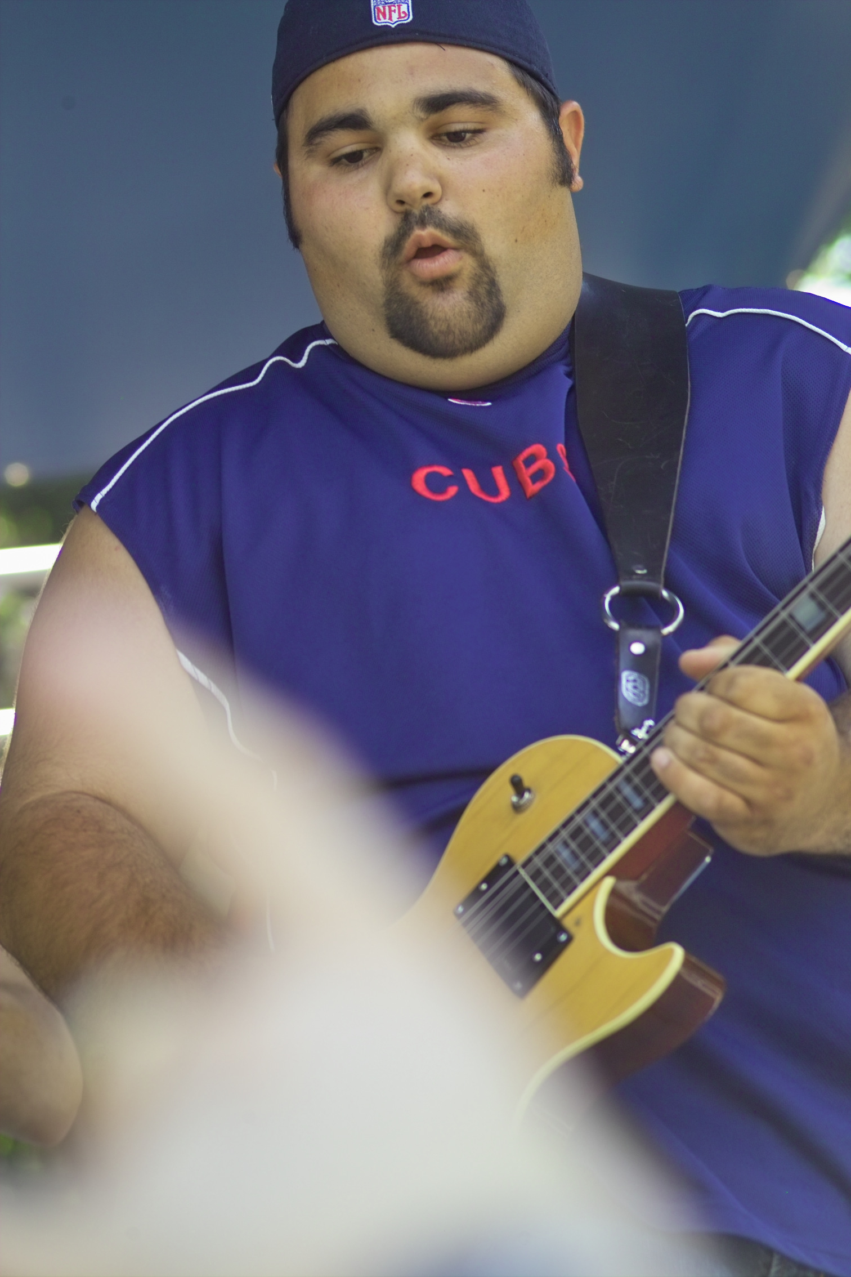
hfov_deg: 7.7
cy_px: 638
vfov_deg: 11.5
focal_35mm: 179
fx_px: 6347
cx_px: 426
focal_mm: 105
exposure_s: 1/180
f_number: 3.5
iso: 200
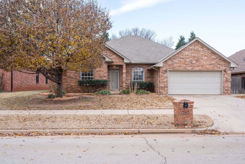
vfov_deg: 45.0
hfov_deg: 63.7
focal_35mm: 29
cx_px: 122
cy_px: 82
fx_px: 197
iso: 200
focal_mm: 29
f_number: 7.1
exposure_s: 1/80
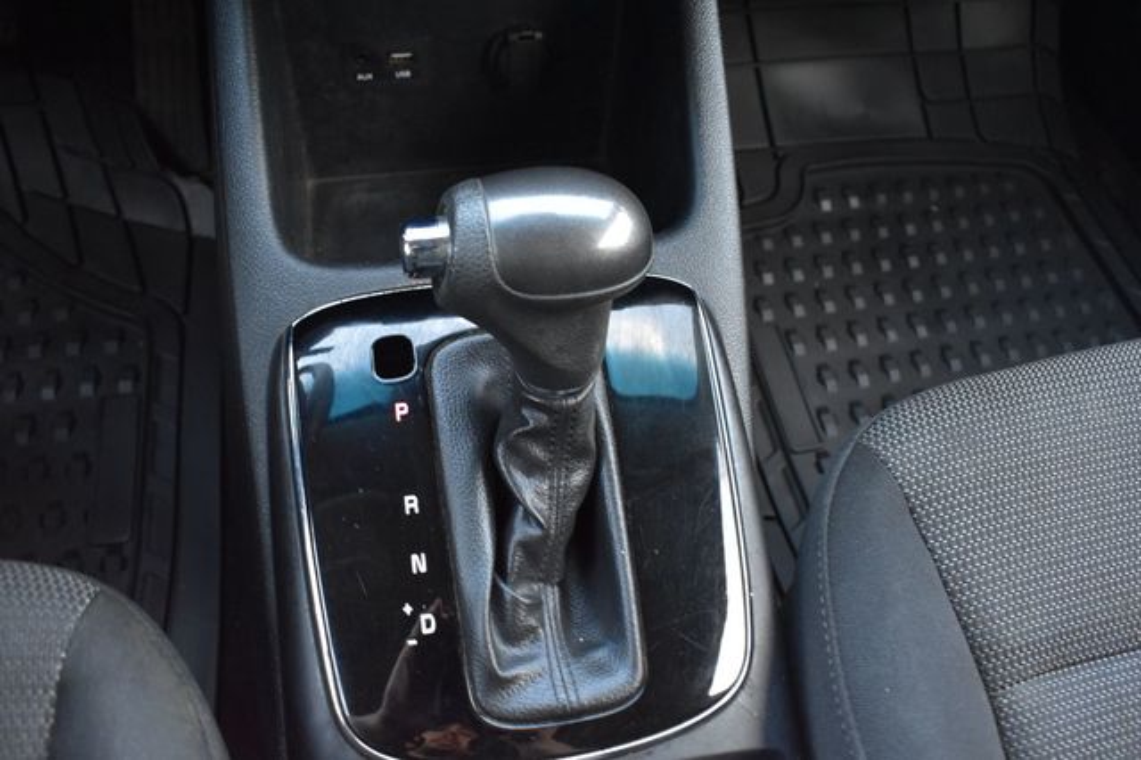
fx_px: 950
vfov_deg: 43.6
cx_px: 570
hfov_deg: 62.0
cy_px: 380
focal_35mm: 30
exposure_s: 1/25
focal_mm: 20
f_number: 7.1
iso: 2500
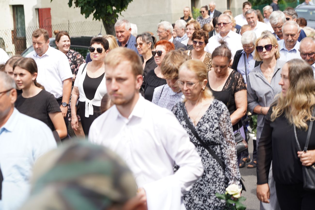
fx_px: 919
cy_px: 105
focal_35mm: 105
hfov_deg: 19.5
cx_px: 158
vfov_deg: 13.0
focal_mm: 105
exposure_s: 1/200
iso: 100
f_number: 5.6
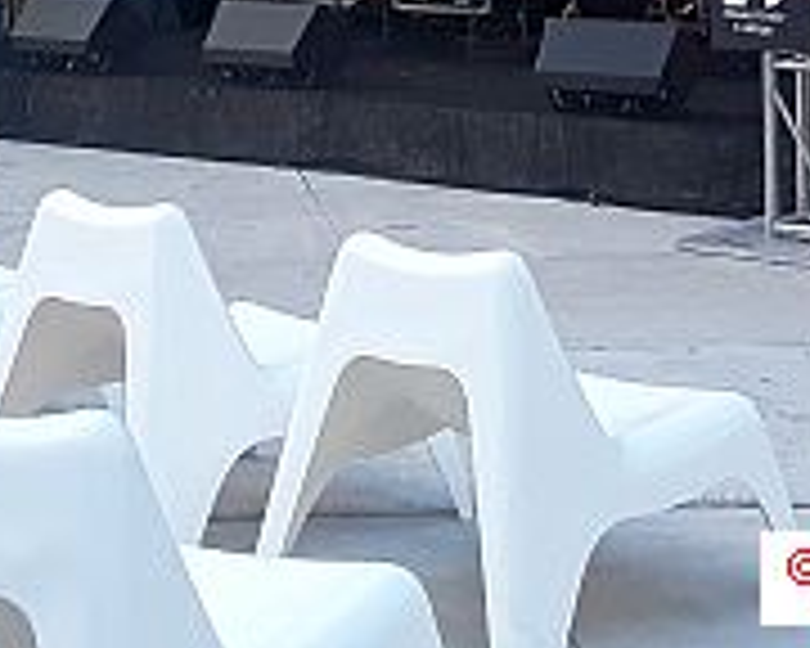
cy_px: -351
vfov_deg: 15.5
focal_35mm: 91
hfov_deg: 21.0
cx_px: 418
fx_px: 2182
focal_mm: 2.9
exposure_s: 1/120
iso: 50
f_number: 1.9
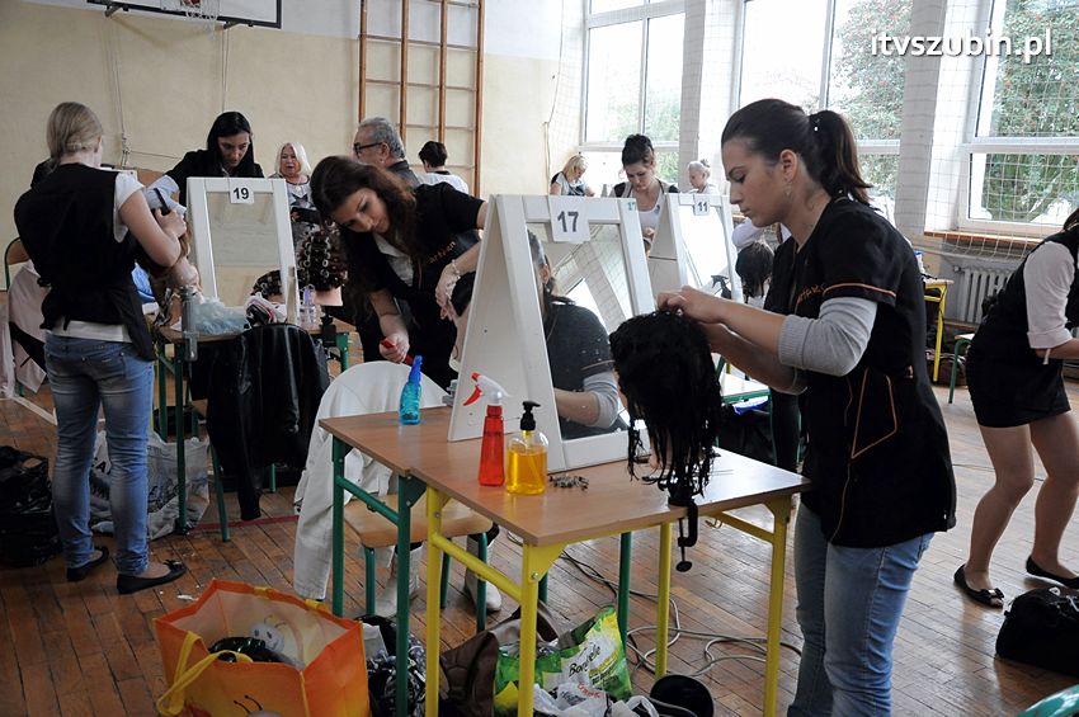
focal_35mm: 32
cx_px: 540
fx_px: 943
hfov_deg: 59.5
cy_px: 358
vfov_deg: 41.6
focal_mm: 21
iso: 800
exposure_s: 1/125
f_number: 5.6
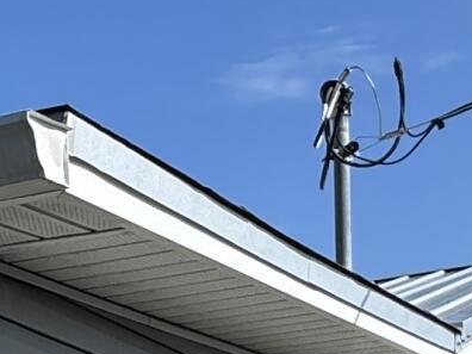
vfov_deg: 13.3
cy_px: 516
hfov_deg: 17.8
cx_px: -62
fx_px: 1445
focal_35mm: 106
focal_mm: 2.22
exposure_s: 1/1927
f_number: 2.2
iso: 40
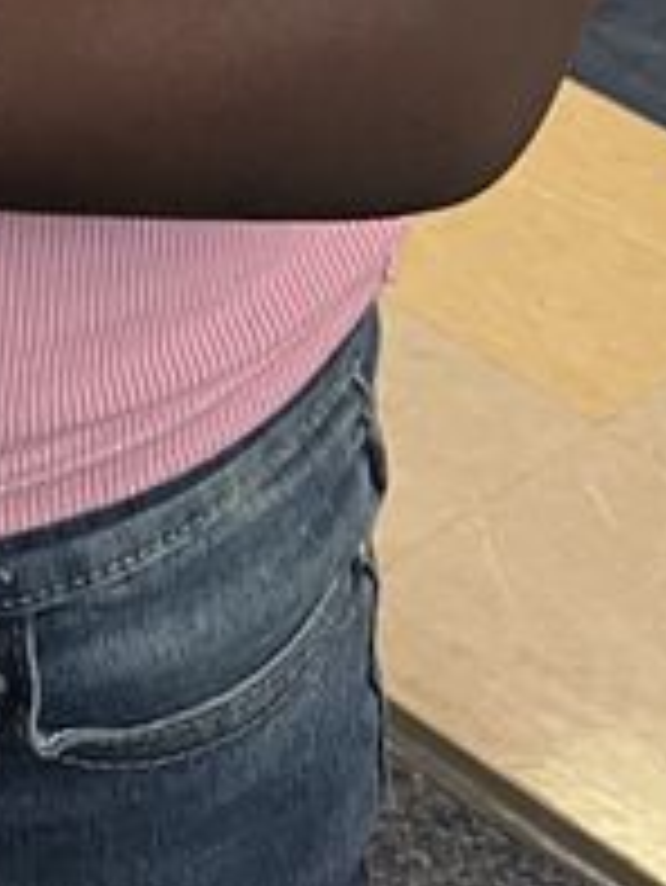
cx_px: -428
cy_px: -1385
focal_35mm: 135
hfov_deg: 10.5
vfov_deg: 11.5
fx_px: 3459
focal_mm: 5.1
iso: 250
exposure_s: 1/60
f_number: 1.6
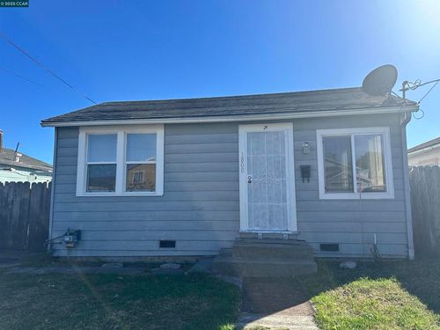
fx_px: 305
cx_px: 220
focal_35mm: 24
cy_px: 165
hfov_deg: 71.6
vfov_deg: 56.8
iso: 80
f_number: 1.78
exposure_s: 1/2967
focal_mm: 6.86
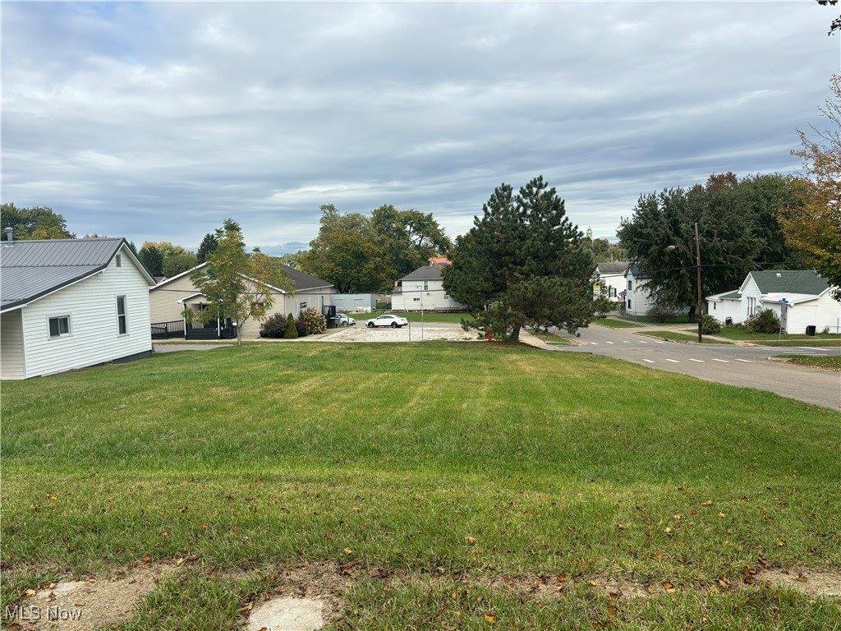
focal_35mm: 26
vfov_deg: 53.1
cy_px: 316
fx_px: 632
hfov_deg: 67.3
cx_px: 420
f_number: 1.6
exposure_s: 1/3021
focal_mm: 5.96
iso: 50
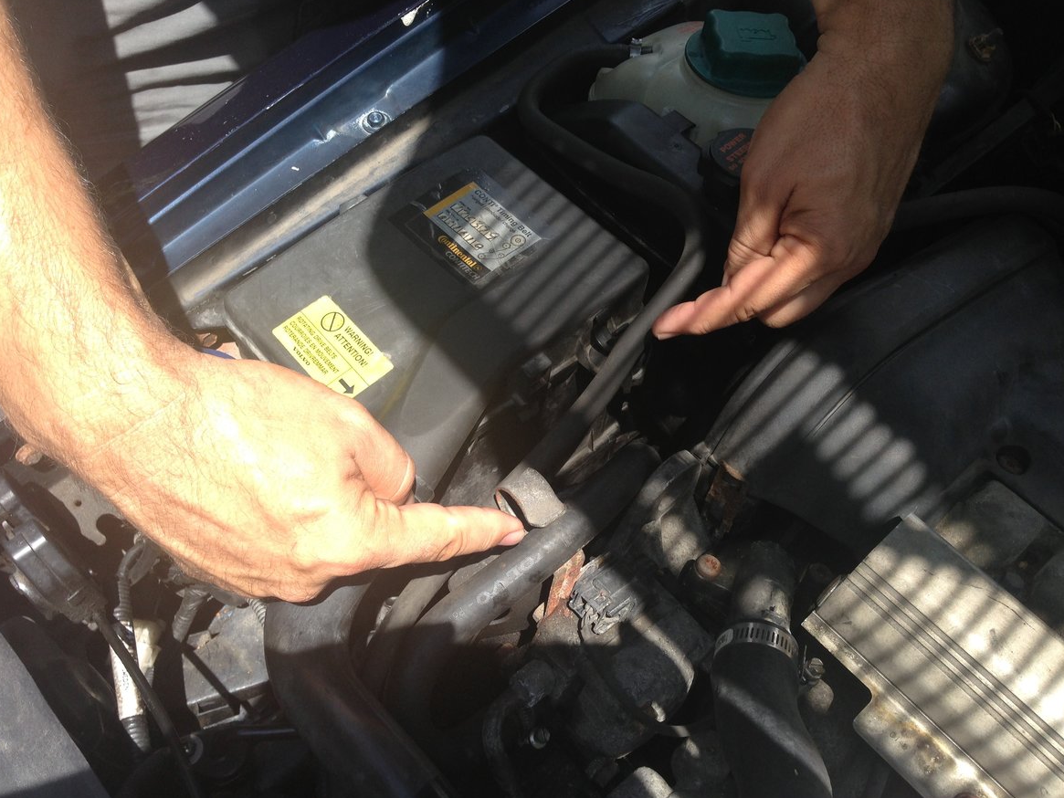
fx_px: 1045
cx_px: 523
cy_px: 403
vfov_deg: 41.8
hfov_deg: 54.0
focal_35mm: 34
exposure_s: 1/547
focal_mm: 4.13
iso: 50
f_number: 2.4
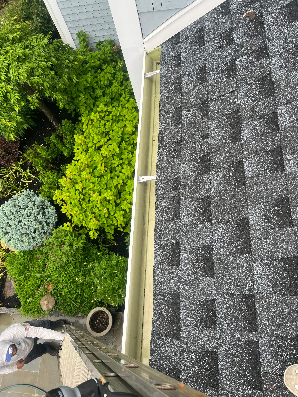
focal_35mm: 26
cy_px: 198
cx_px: 149
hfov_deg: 53.1
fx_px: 298
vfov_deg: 67.3
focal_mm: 5.7
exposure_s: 1/171
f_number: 1.5
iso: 40
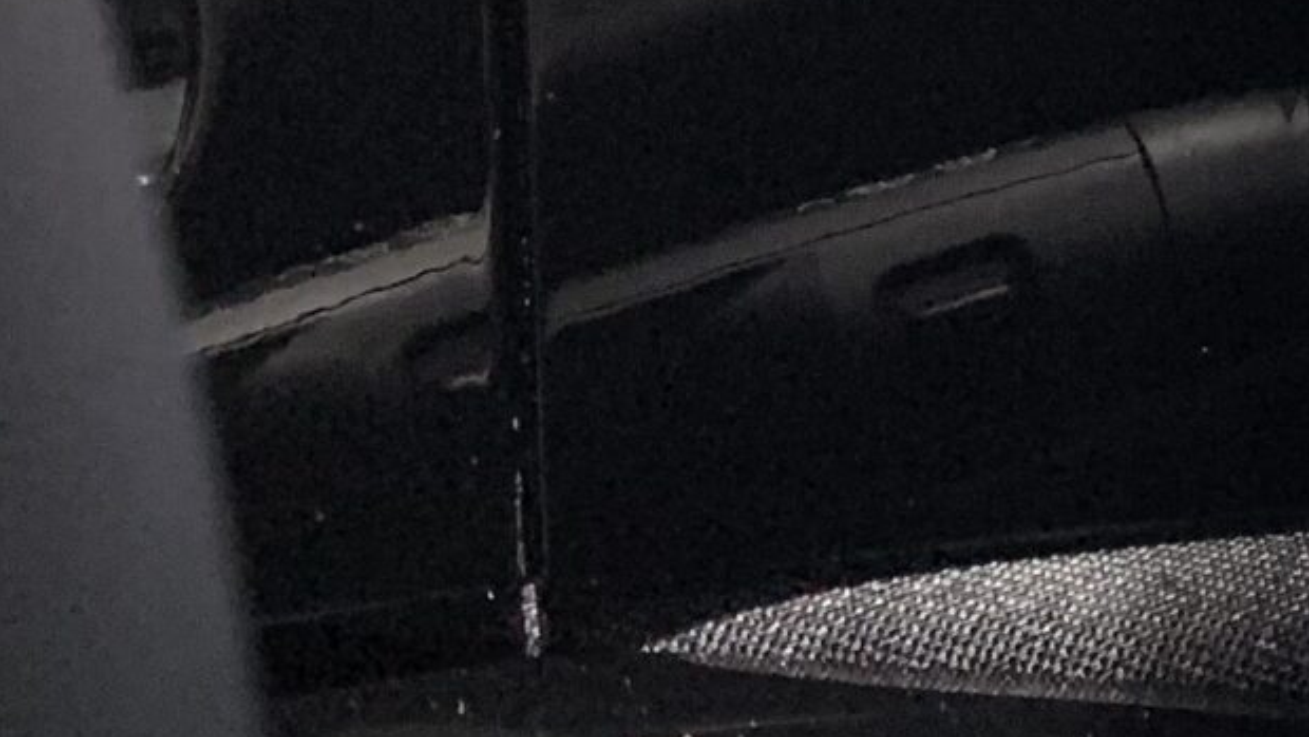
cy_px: -908
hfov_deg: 14.7
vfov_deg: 9.4
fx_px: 4062
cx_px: 2696
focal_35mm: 117
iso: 160
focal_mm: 4.25
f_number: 1.8
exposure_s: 1/45
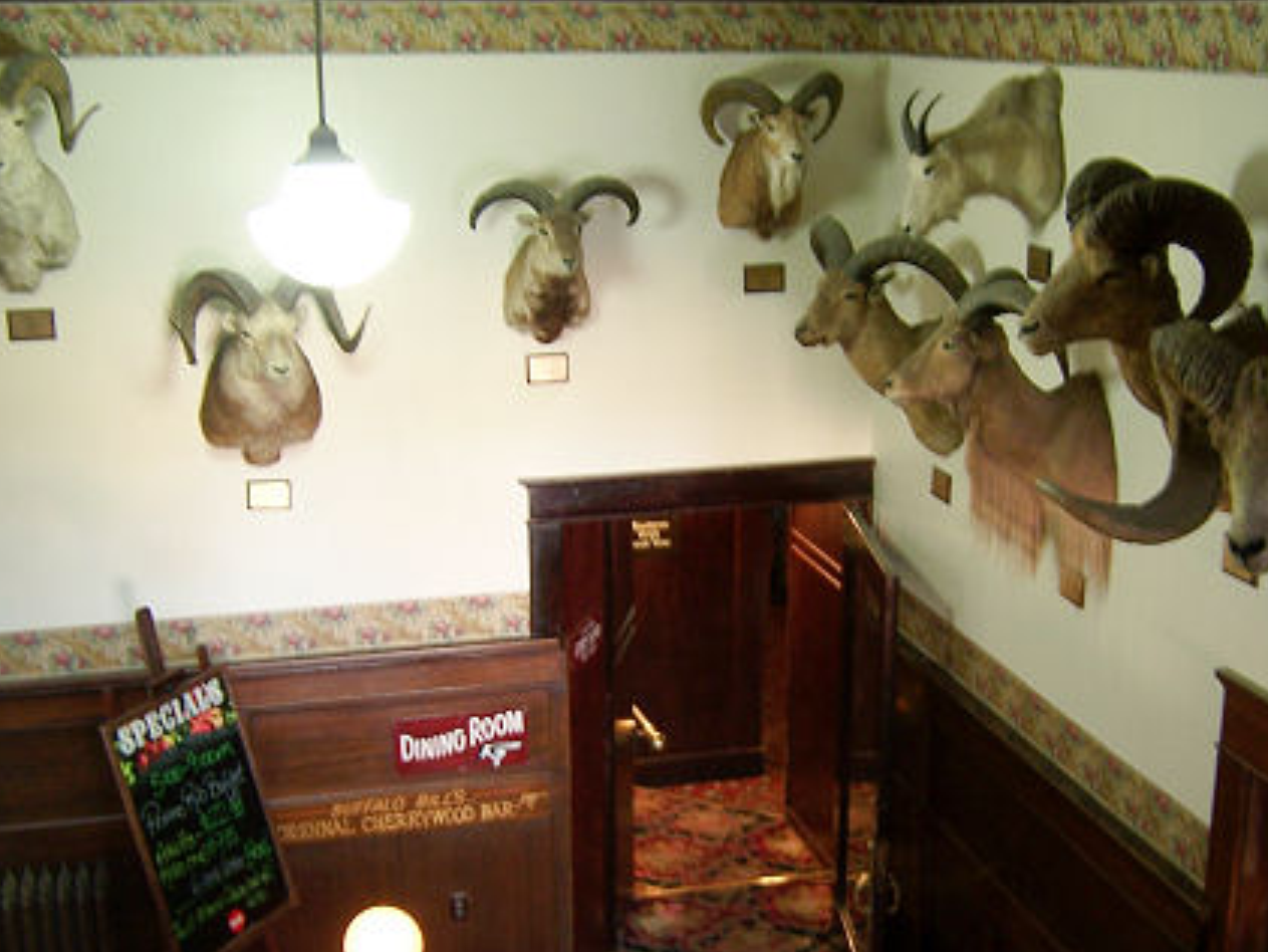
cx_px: 663
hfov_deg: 40.4
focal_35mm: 47
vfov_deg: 30.8
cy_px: 575
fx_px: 1722
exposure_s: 1/2
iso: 80
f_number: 3.4
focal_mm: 5.5
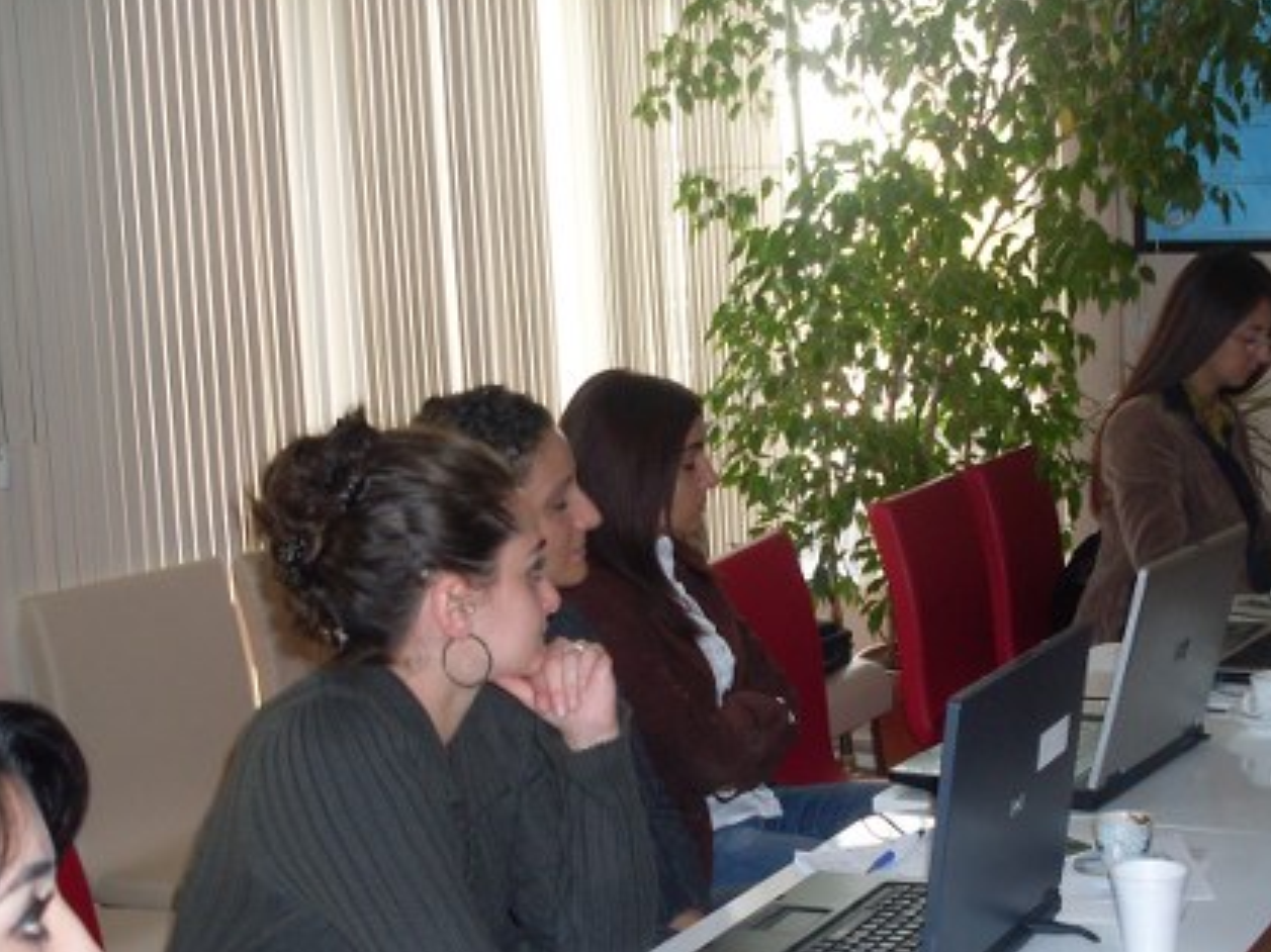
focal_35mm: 58
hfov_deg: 33.2
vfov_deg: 25.0
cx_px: 713
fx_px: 2129
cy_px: 685
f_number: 2.8
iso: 100
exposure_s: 1/45
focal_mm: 6.3
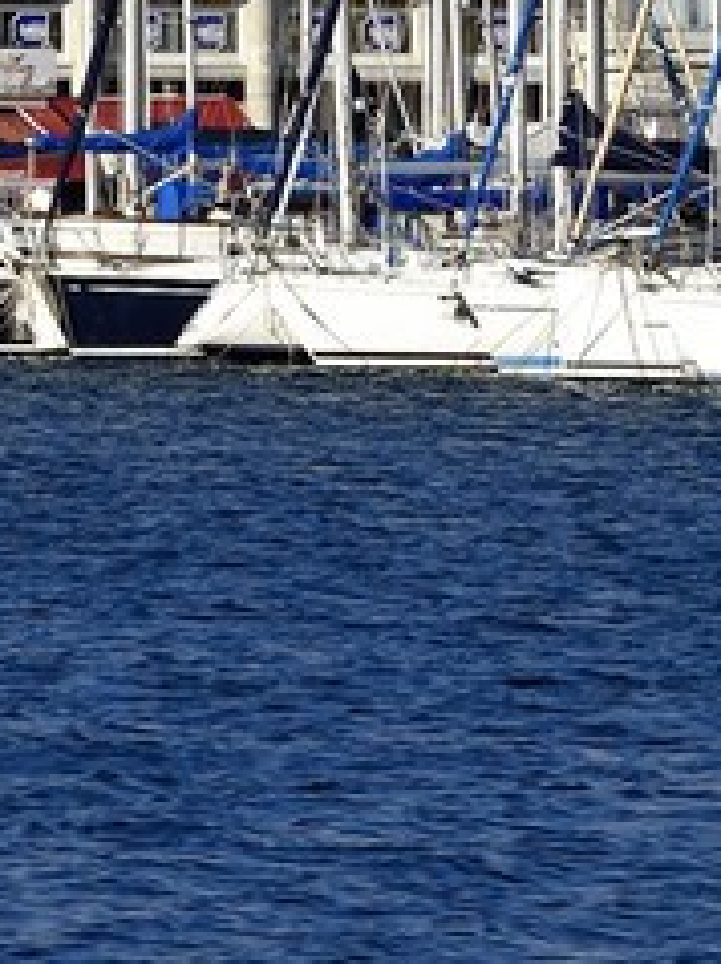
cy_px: -1138
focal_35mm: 615
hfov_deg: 2.4
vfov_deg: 3.2
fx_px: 17110
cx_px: -1507
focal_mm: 95
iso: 200
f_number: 11
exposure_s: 1/320
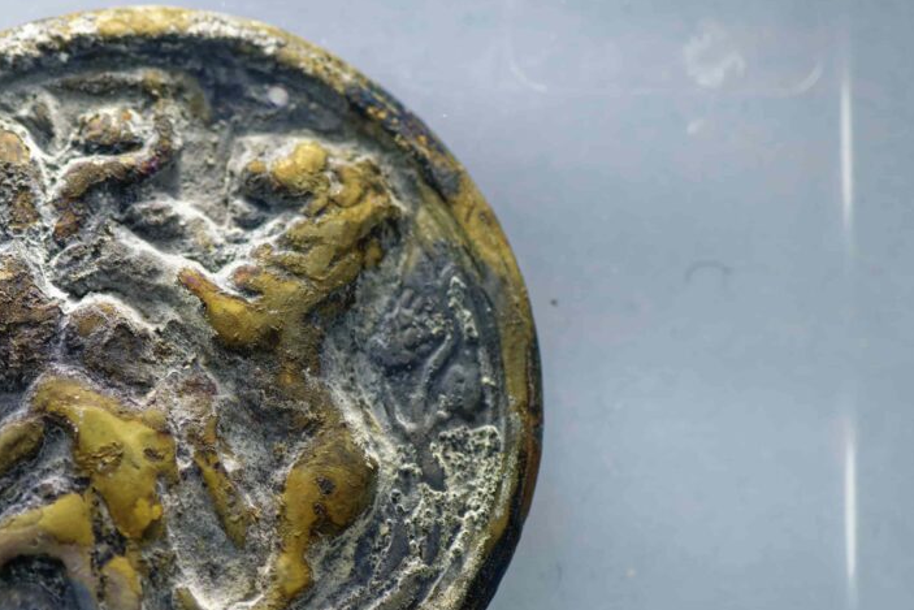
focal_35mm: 153
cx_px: 308
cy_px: 397
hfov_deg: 13.4
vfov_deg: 9.0
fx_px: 3885
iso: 800
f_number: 5.6
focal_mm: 105
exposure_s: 1/160
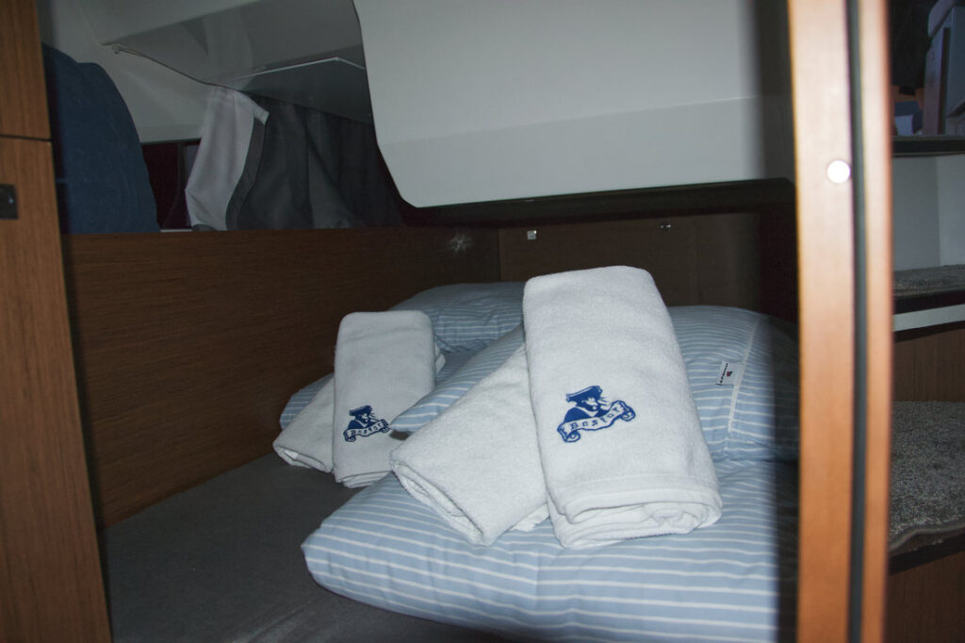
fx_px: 723
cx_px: 482
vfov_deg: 47.9
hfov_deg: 67.4
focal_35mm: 27
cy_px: 322
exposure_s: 1/60
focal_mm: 18
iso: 1400
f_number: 3.5
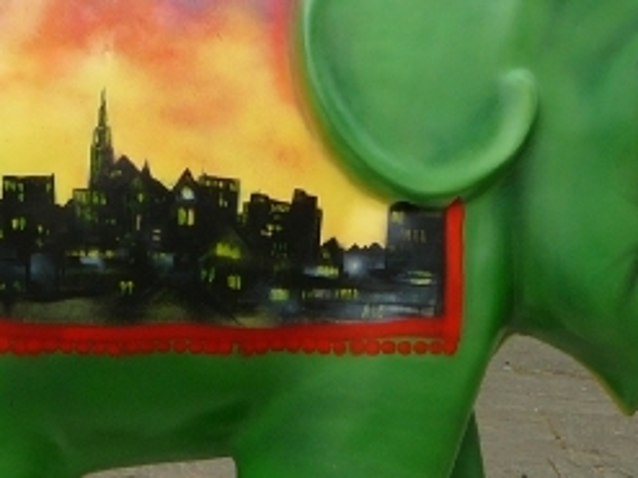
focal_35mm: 85
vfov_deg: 17.3
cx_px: 145
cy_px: 320
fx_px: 1566
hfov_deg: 22.8
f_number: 2.8
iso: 80
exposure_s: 1/125
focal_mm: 5.2
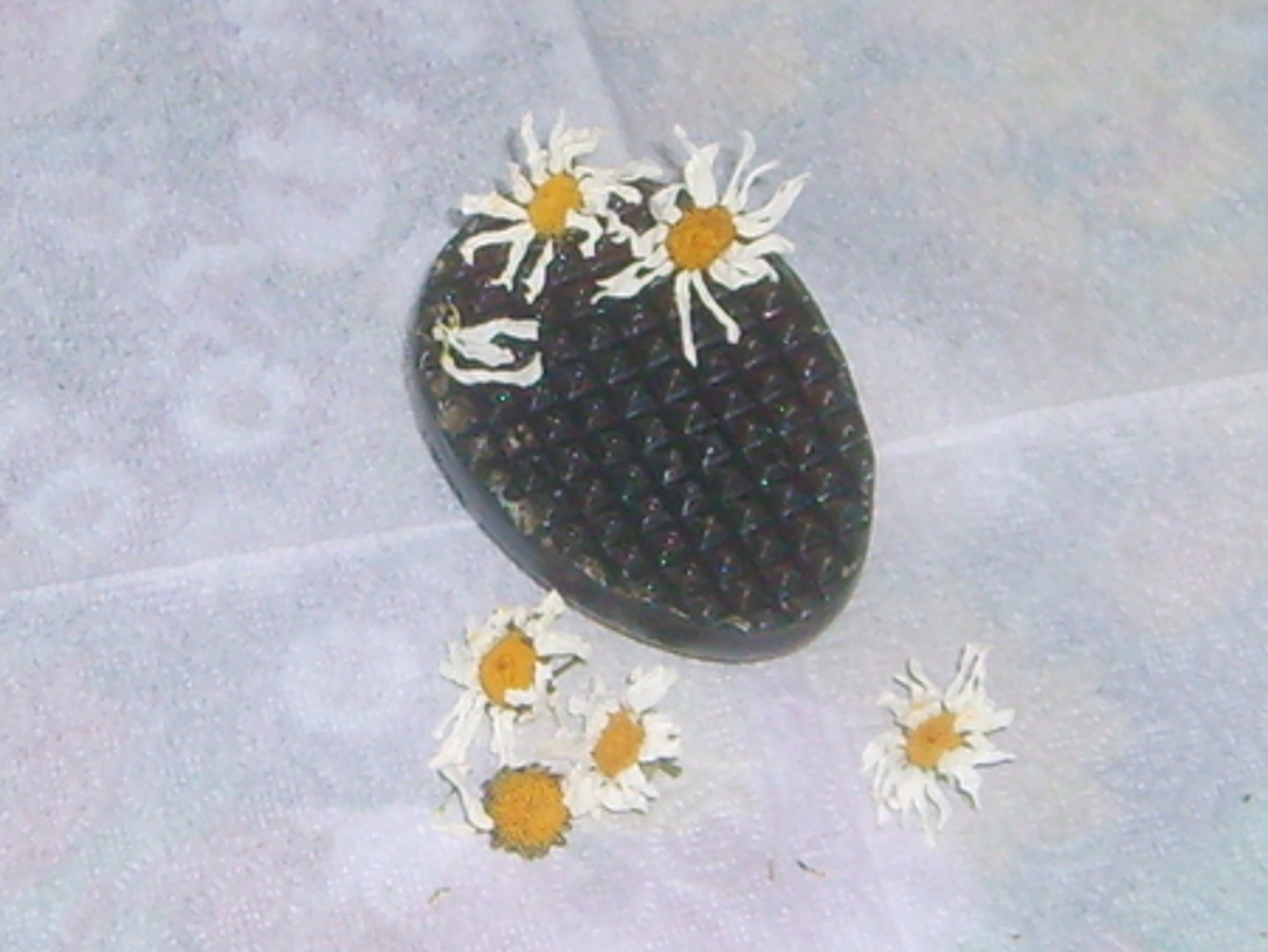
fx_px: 1283
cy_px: 476
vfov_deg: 40.7
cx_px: 634
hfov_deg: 52.6
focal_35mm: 35
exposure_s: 1/45
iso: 100
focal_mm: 5.8
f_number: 2.8
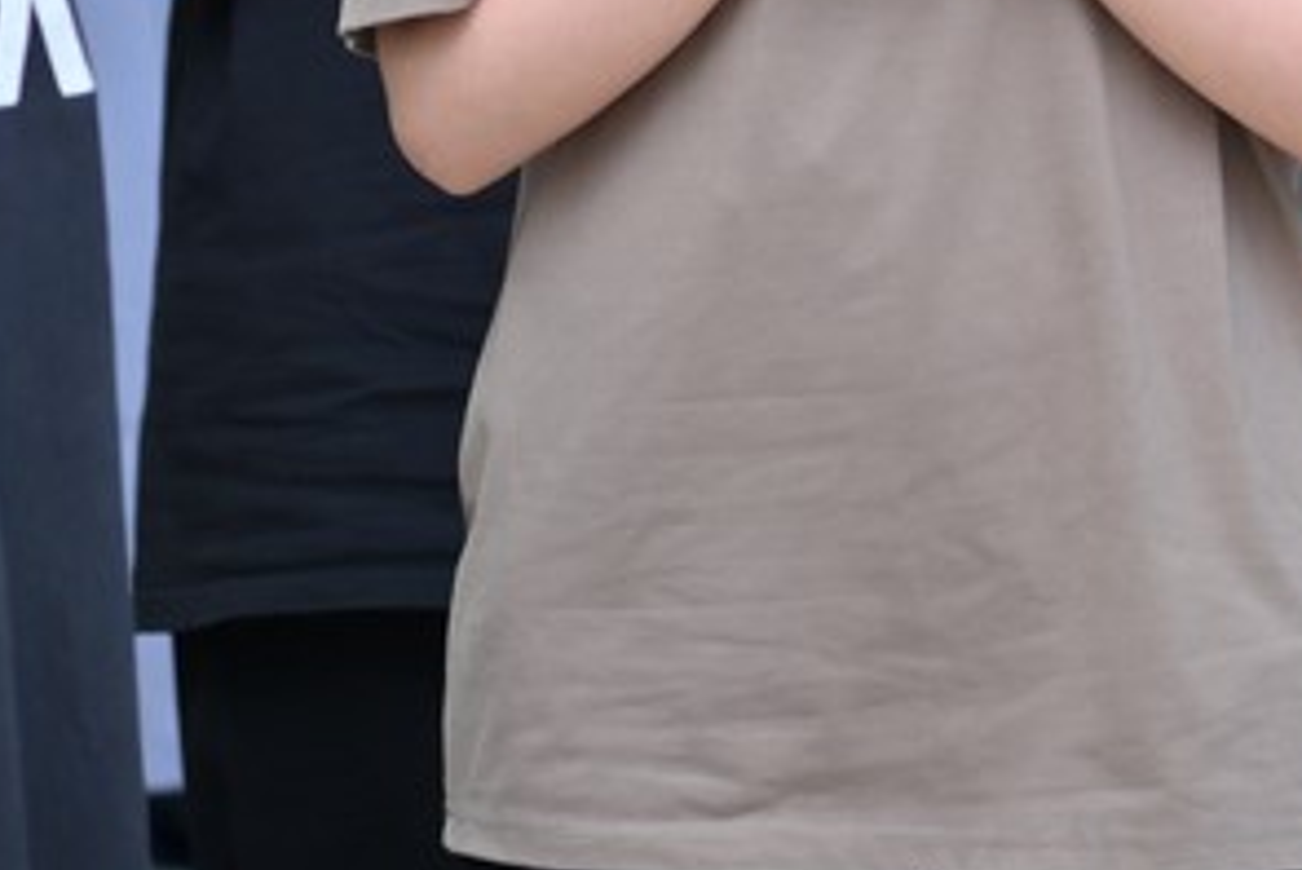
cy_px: -508
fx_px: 9552
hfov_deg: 7.8
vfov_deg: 5.2
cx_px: 770
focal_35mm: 264
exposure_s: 1/160
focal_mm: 120
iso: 1250
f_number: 4.5
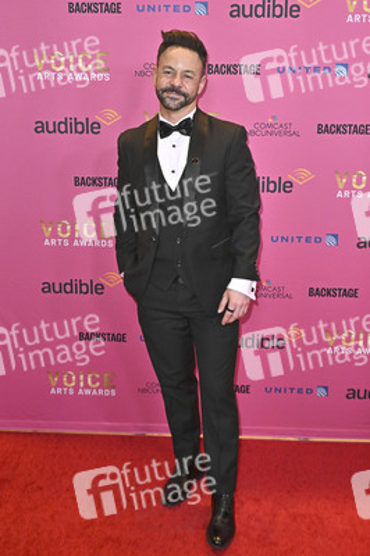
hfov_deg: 32.6
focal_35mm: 41
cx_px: 185
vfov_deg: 47.4
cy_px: 278
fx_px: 633
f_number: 6.3
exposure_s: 1/320
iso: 2000
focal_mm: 41
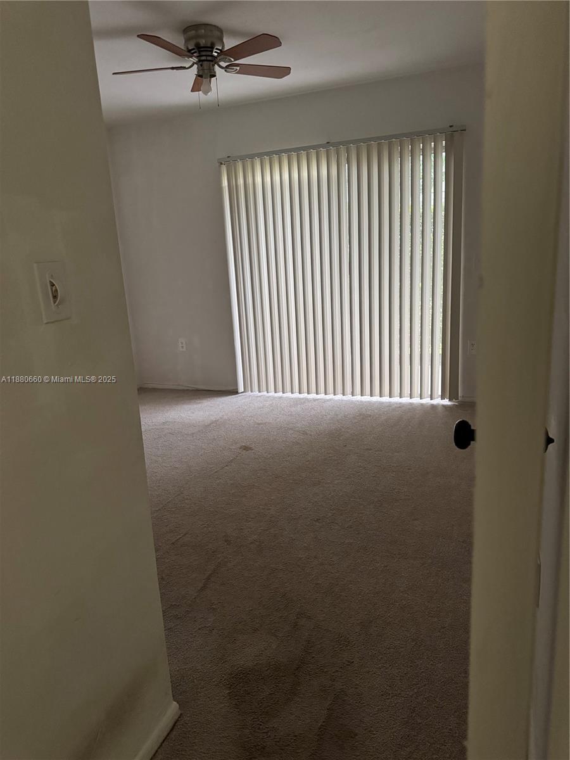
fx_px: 527
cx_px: 285
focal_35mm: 24
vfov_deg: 71.6
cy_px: 380
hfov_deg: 56.8
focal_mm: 6.76
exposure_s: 1/50
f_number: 1.78
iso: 800
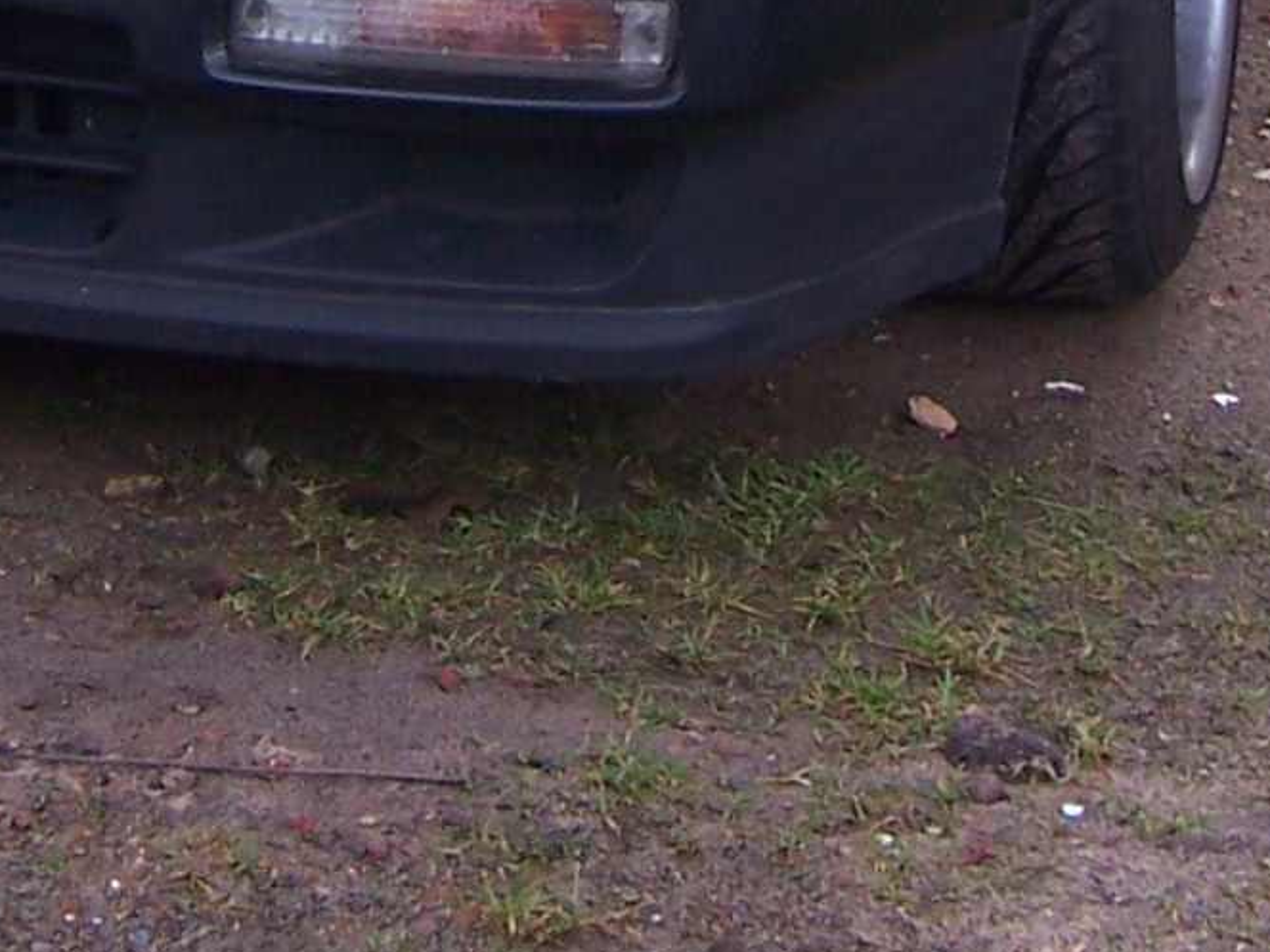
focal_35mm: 125
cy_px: -413
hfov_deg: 15.8
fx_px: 4586
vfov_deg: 11.4
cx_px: 595
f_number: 3
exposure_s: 1/180
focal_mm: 6
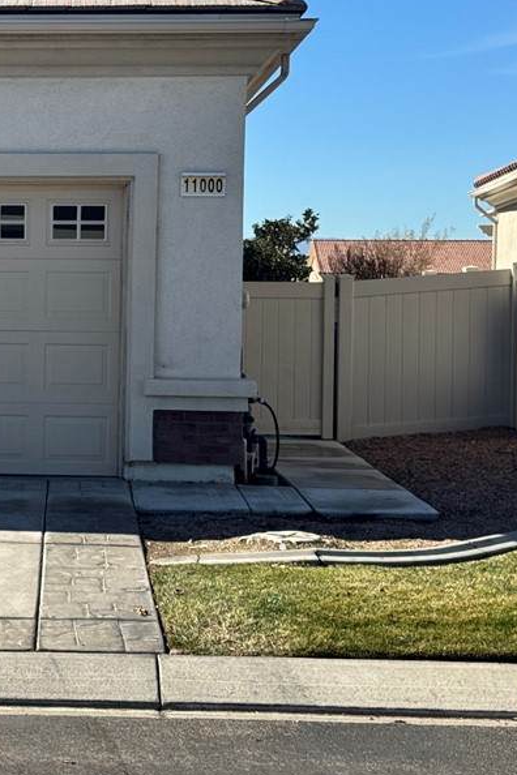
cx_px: -76
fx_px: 1852
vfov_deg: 23.6
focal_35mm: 86
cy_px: 364
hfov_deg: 15.4
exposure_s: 1/4049
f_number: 1.78
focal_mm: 6.76
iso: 64
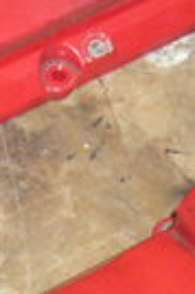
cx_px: -9
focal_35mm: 174
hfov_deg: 7.8
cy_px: 252
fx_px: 1417
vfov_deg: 11.8
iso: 400
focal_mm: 5.8
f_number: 2.8
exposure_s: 1/60
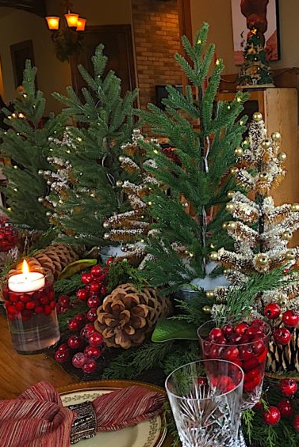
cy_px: 224
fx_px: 510
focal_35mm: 41
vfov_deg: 47.4
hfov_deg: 31.5
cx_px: 251
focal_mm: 4.15
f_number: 2.2
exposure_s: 1/30
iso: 100
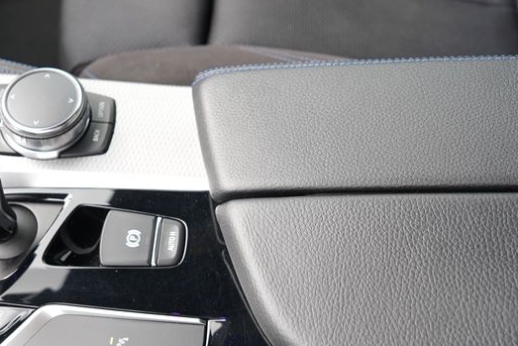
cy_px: 186
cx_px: 185
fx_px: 676
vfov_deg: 28.7
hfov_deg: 41.5
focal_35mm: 47
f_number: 4
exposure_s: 1/60
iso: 500
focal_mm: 24
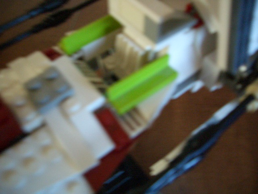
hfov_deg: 52.6
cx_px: 129
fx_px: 261
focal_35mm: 35
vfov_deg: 40.7
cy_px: 97
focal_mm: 5.8
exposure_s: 1/30
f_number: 2.6
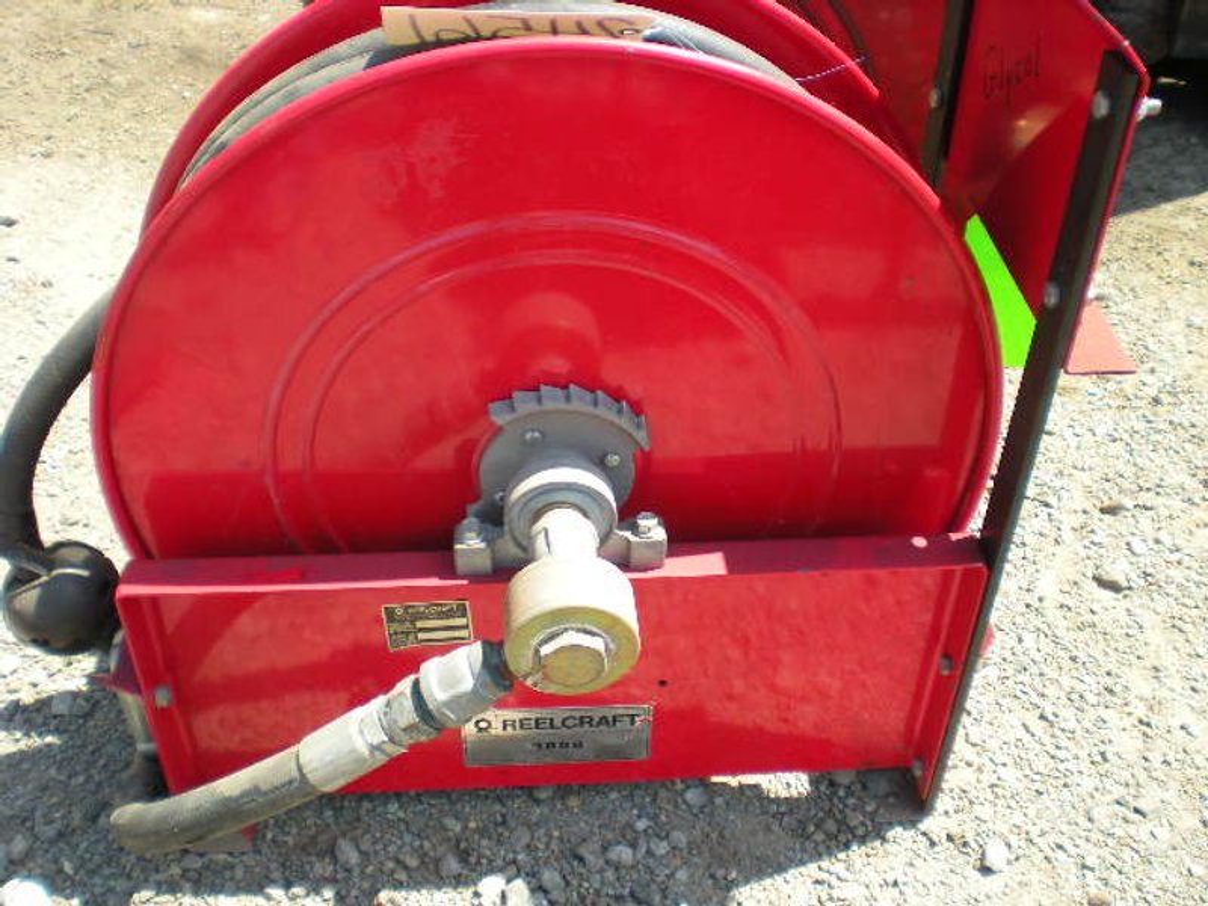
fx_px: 1326
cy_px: 453
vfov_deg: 37.7
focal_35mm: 38
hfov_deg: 49.0
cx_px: 604
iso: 64
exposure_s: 1/236
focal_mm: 6.3
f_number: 3.1
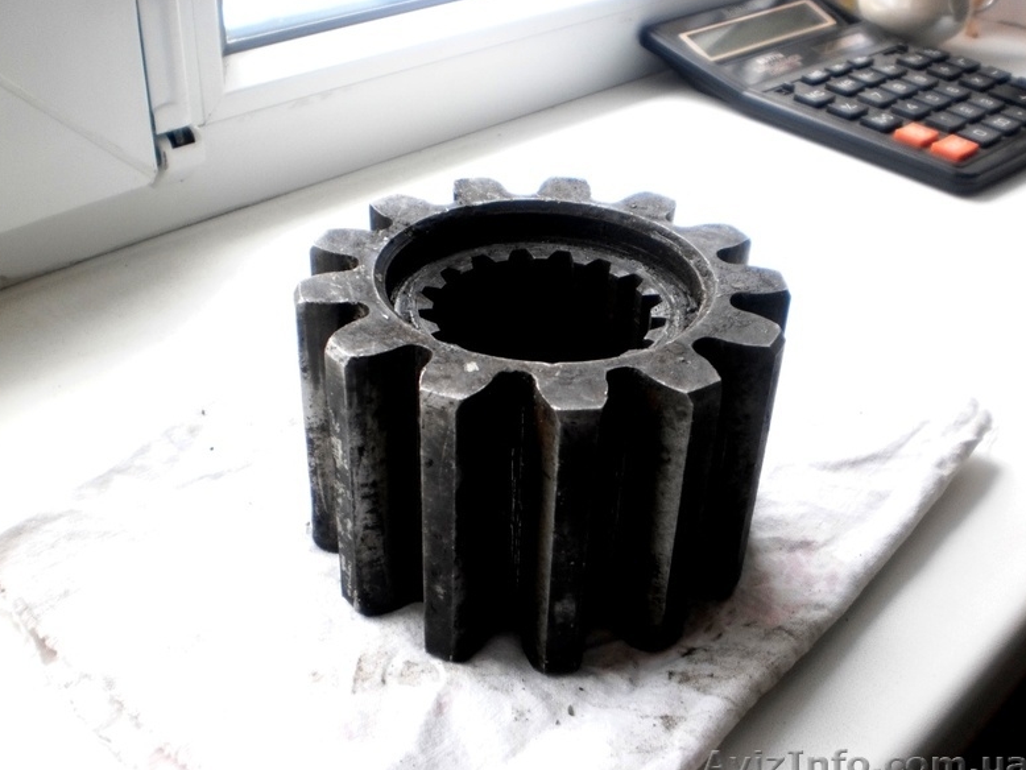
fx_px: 1097
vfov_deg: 38.7
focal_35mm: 37
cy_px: 389
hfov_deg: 50.1
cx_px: 508
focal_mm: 6.3
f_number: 3.1
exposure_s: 1/25
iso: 125
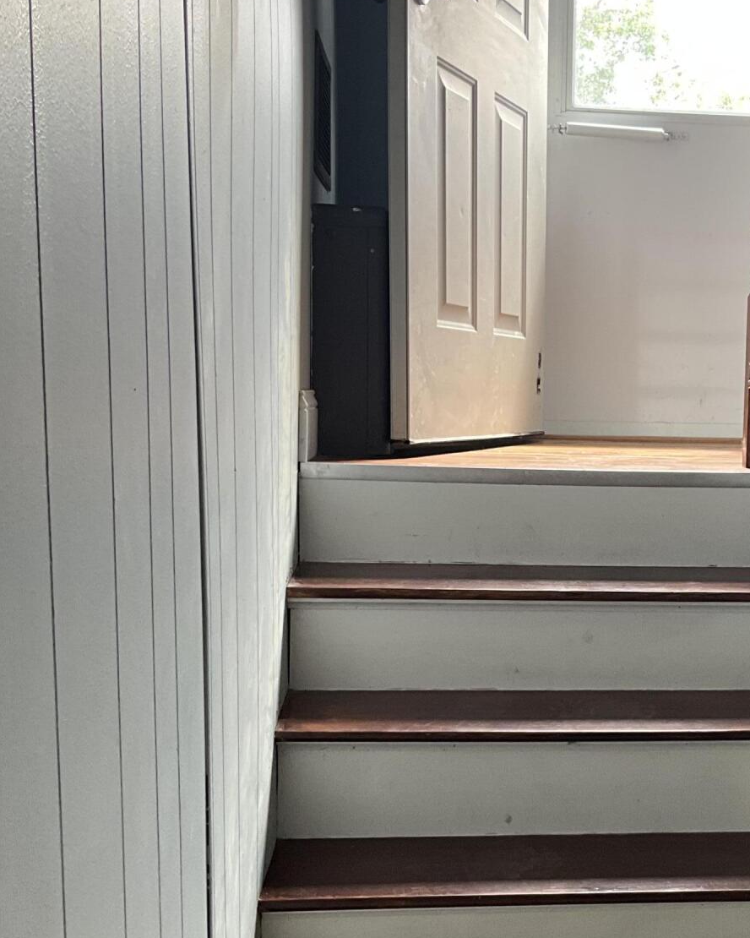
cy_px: 603
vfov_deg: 36.4
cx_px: 606
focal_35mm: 51
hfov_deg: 29.0
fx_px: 1415
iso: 64
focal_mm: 3
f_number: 1.8
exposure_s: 1/91
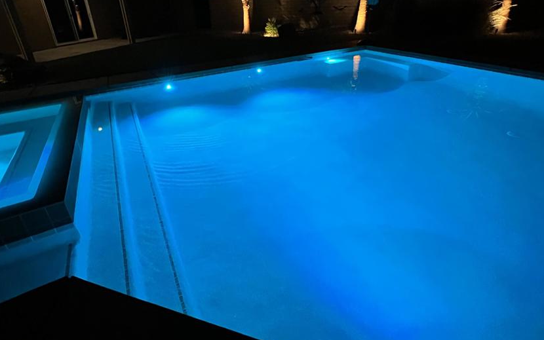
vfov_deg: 66.6
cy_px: 119
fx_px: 252
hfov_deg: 94.3
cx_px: 258
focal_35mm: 17
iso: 1600
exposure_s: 1/29
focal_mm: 1.57
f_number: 1.8
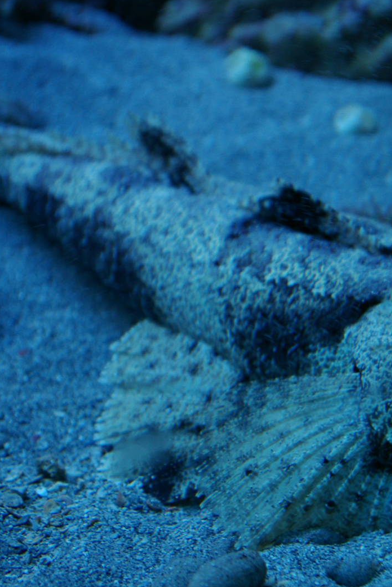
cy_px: 293
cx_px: 368
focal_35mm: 75
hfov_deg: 17.9
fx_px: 1221
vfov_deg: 27.1
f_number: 4
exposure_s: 1/15
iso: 400
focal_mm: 33
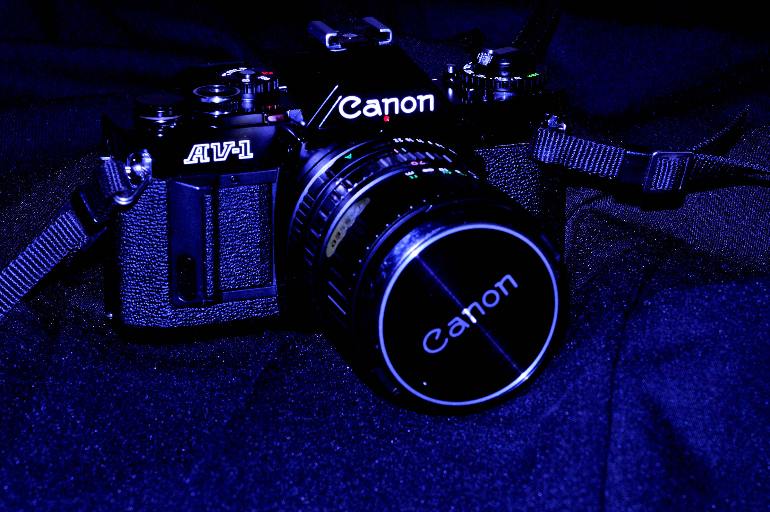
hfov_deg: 17.5
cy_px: 256
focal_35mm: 117
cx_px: 385
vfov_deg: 11.7
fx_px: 2499
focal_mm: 78
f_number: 16
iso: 250
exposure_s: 1/60
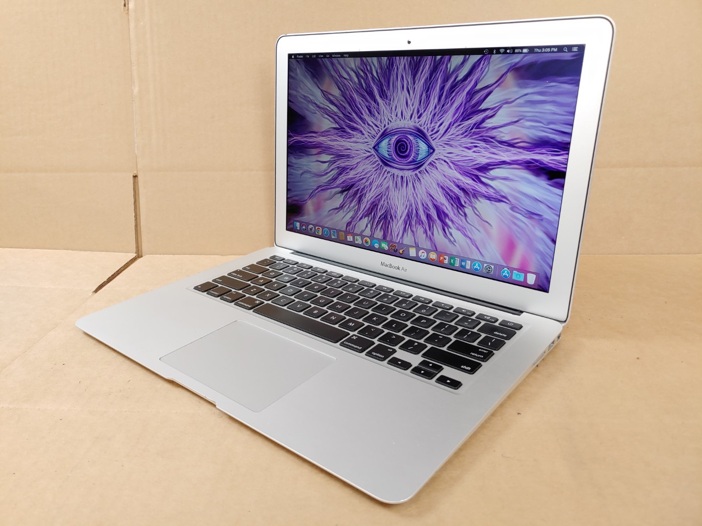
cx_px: 351
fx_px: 527
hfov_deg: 67.3
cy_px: 263
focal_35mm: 26
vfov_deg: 53.1
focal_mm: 4.36
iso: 50
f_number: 1.8
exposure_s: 1/60
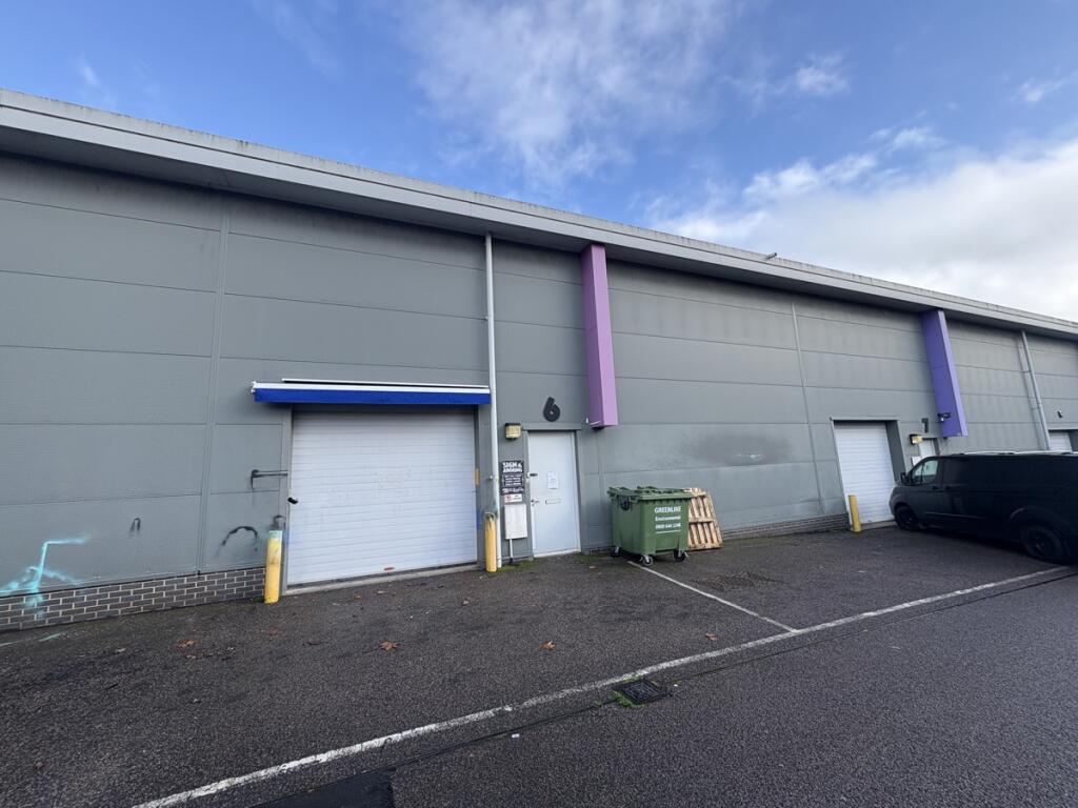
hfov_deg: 102.1
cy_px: 404
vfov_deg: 85.7
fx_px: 436
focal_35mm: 14
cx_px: 539
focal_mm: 2.22
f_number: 2.2
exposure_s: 1/552
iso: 50
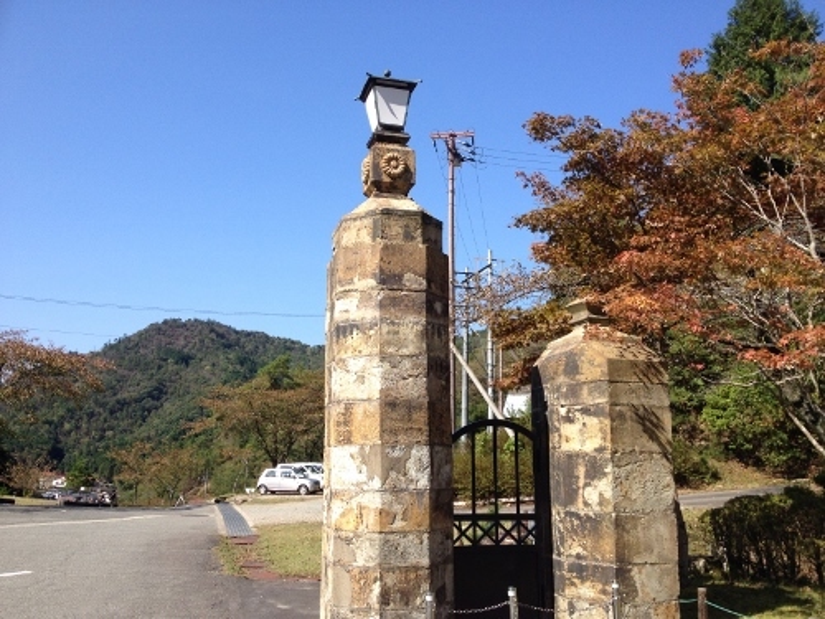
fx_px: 834
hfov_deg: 52.6
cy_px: 310
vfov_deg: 40.7
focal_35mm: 35
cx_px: 412
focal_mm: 4.28
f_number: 2.4
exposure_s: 1/1126
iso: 50
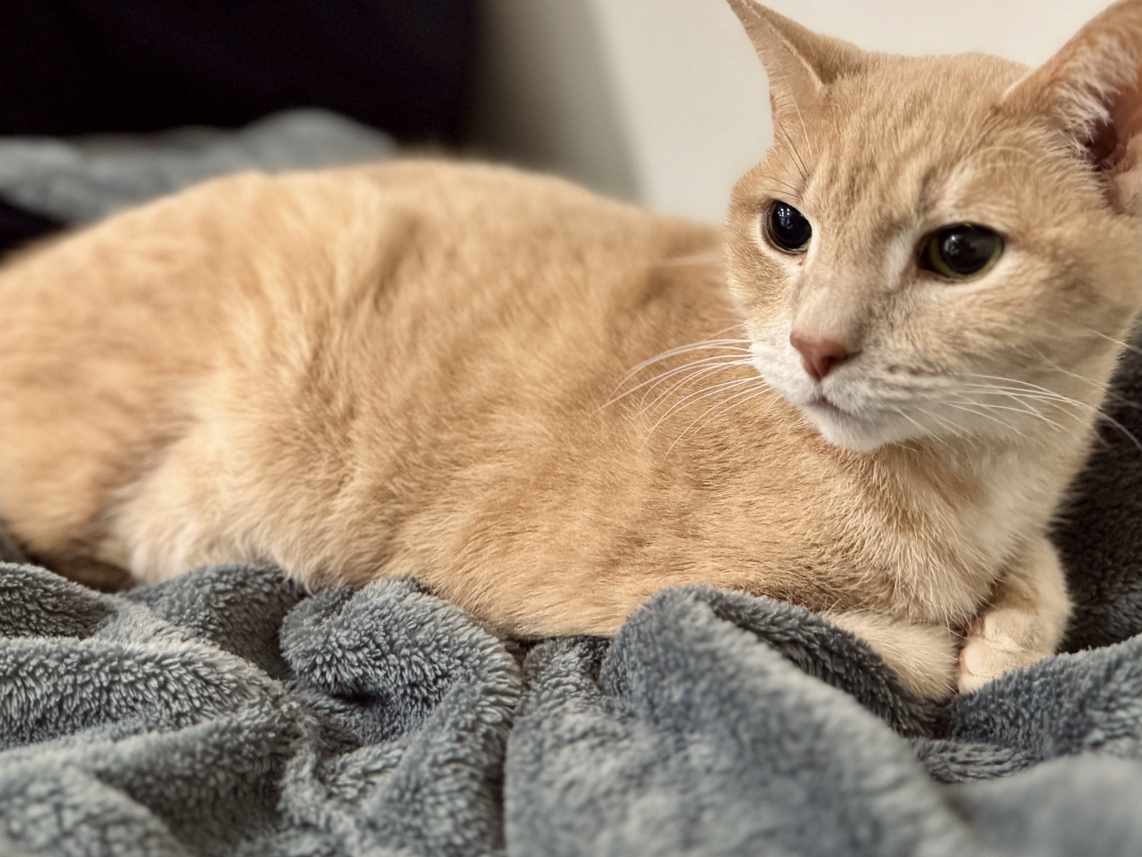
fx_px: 1155
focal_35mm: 35
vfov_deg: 40.3
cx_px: 593
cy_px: 306
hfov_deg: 52.6
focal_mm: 6.76
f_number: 1.78
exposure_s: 1/60
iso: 500
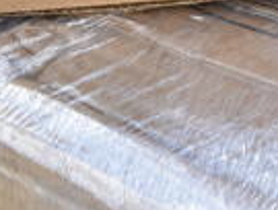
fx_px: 942
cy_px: -206
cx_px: 389
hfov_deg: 15.7
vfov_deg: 11.5
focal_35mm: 117
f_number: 5
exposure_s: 1/100
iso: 100
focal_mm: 18
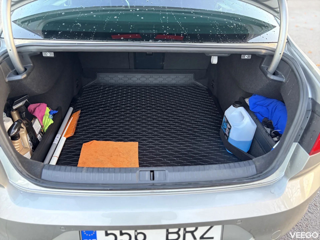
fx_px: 240
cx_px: 160
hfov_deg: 67.3
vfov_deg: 53.1
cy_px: 120
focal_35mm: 26
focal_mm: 5.96
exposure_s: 1/60
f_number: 1.6
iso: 400
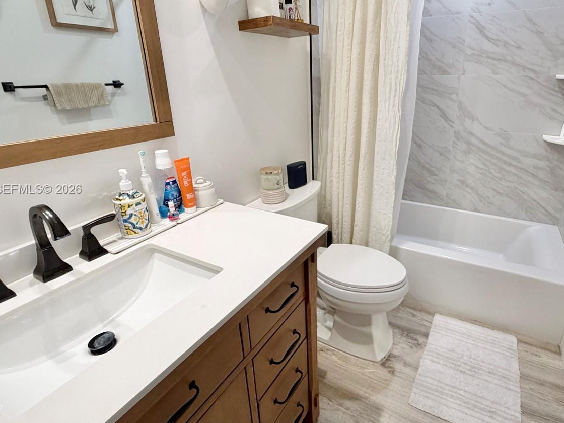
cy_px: 190
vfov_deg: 65.8
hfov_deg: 81.1
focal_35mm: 20
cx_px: 327
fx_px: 326
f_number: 2.2
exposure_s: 1/120
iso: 200
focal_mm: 2.22
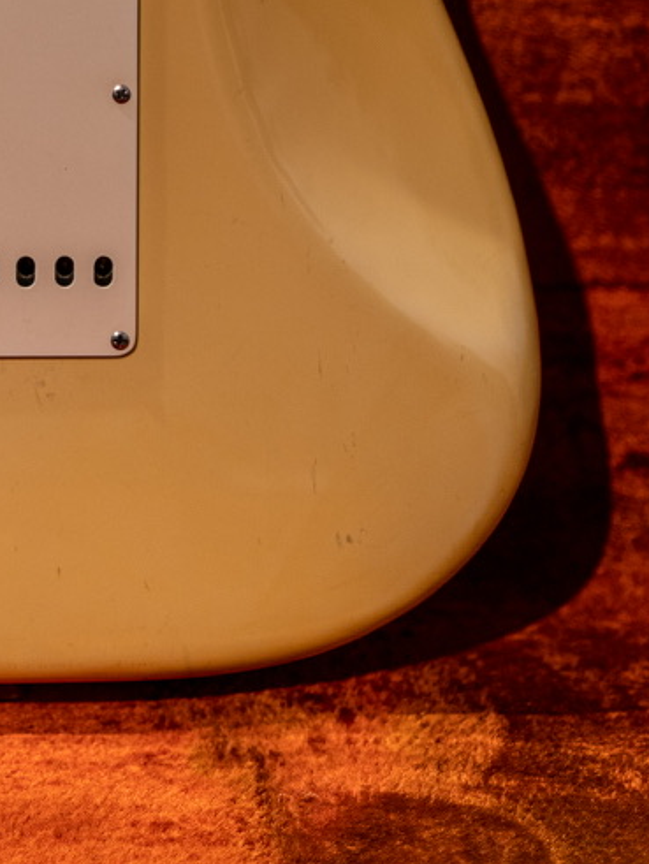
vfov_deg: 21.9
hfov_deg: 17.1
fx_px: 2122
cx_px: 53
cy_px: -51
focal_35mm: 85
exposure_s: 1/40
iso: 500
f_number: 2
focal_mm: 40
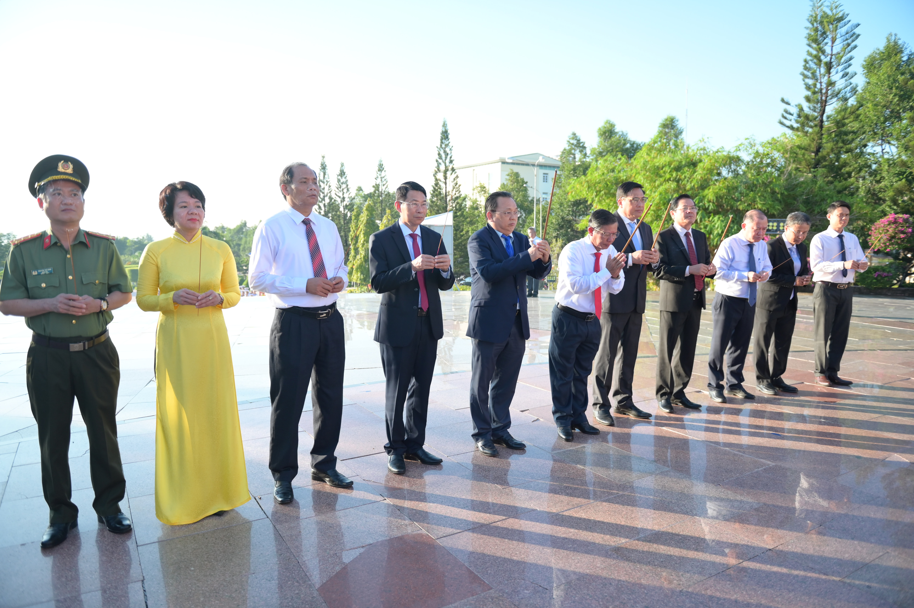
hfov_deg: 73.8
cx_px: 457
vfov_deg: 53.1
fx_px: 609
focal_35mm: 24
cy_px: 304
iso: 400
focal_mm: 24
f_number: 2.8
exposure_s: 1/1250
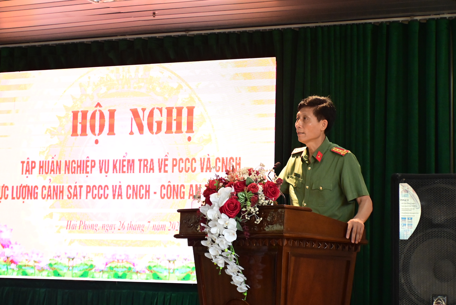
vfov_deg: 16.3
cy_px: 152
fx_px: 1065
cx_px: 228
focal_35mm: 84
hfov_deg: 24.2
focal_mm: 56
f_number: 4.8
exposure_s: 1/200
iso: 5000
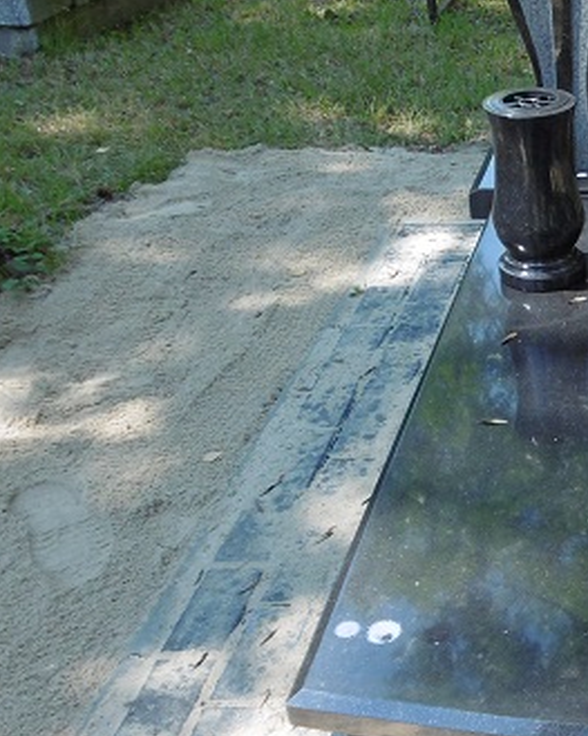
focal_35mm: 57
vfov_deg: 32.9
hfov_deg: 24.0
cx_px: 727
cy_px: 445
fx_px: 1241
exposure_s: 1/200
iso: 100
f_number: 3.1
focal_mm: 4.3
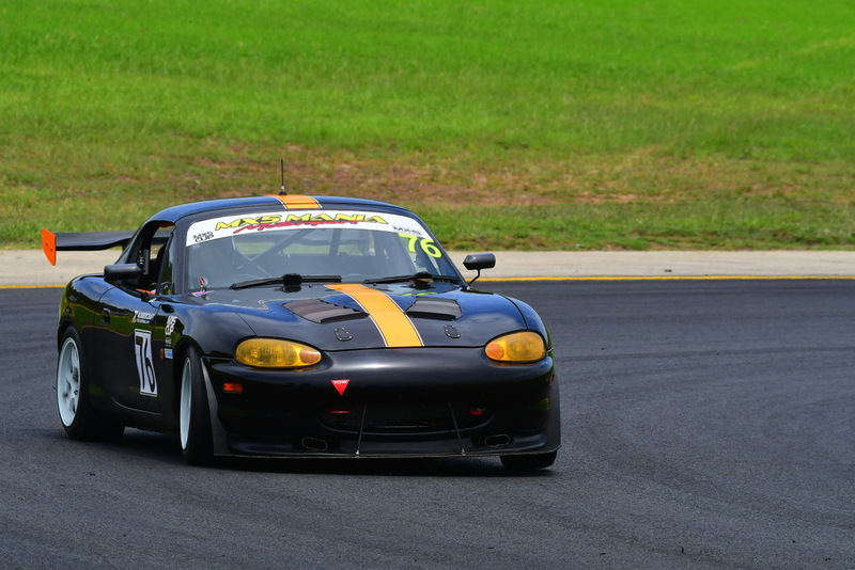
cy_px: 285
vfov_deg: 3.2
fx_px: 10334
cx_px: 428
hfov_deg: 4.7
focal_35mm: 435
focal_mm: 290
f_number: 11
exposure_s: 1/640
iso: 400
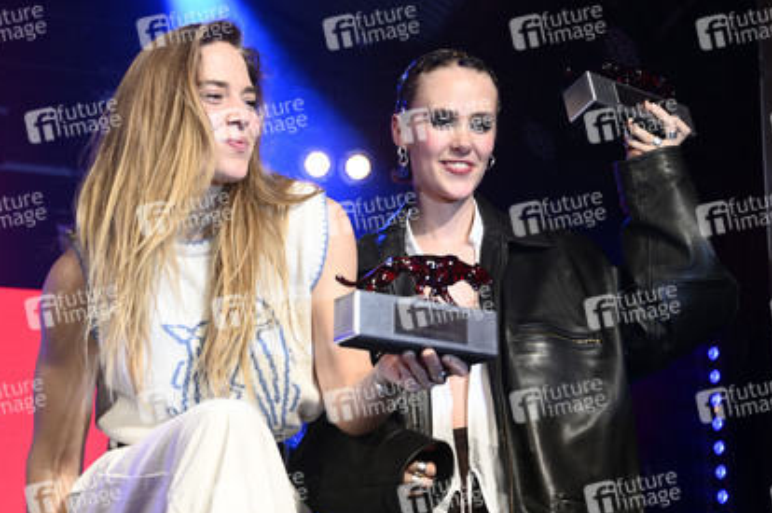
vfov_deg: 16.0
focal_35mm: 85
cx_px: 396
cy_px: 261
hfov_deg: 23.9
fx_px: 1821
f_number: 5.6
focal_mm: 78
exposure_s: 1/200
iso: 2500
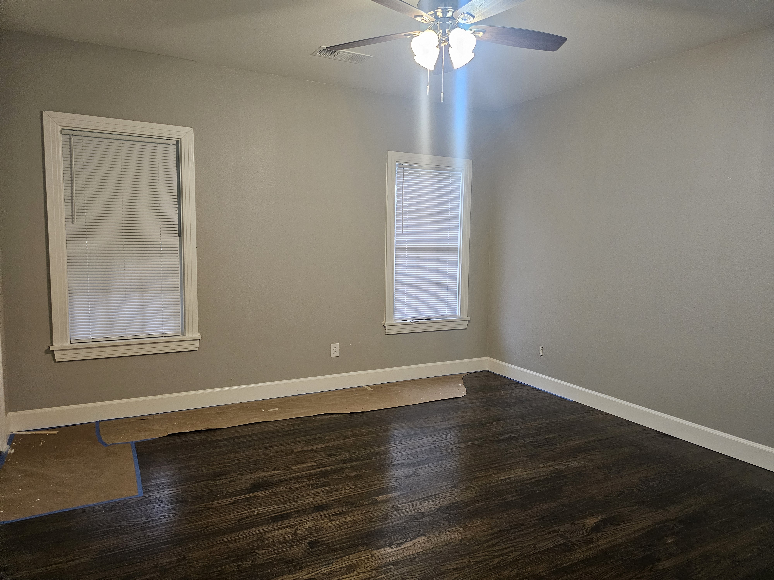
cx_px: 387
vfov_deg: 58.9
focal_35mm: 23
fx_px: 514
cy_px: 290
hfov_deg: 73.9
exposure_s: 1/120
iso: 800
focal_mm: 6.3
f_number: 1.7
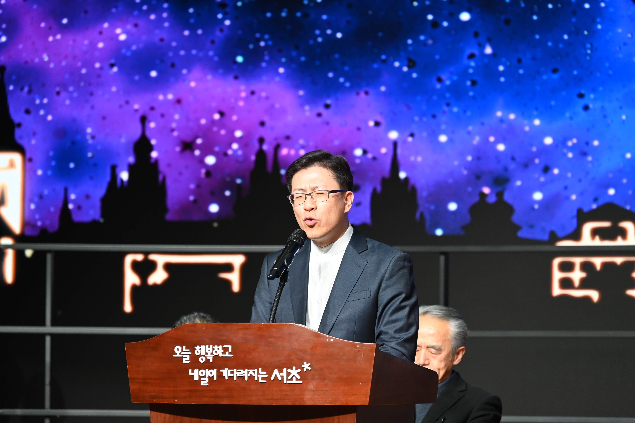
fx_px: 3527
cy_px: 212
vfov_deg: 6.9
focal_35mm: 200
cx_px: 318
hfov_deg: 10.3
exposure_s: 1/100
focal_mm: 200
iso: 2500
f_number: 6.3
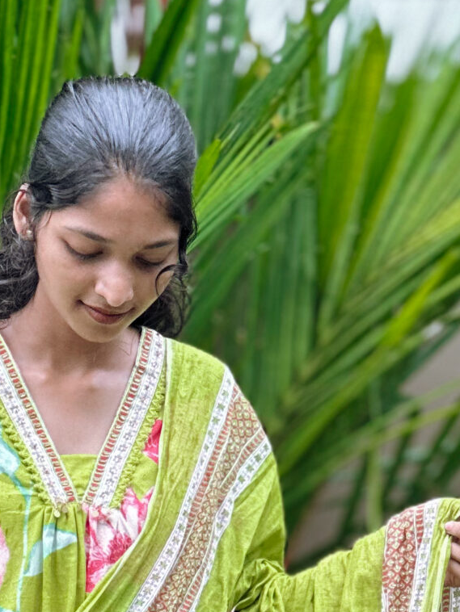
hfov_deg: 5.7
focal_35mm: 260
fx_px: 4604
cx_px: 156
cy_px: 925
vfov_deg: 7.5
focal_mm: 9
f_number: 2.8
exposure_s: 1/120
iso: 64
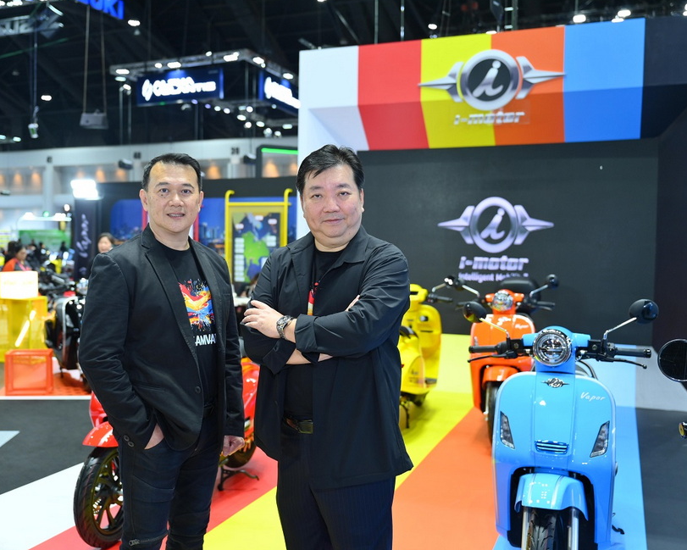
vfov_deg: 40.1
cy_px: 269
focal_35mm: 37
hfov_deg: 49.0
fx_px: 752
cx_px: 301
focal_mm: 32
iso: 320
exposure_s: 1/125
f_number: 2.8
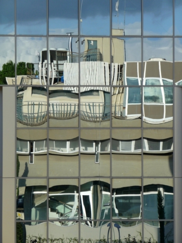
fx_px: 988
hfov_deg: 10.5
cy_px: 122
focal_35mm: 141
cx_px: 91
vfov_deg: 14.0
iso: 100
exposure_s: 1/320
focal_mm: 24.1
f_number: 4.8
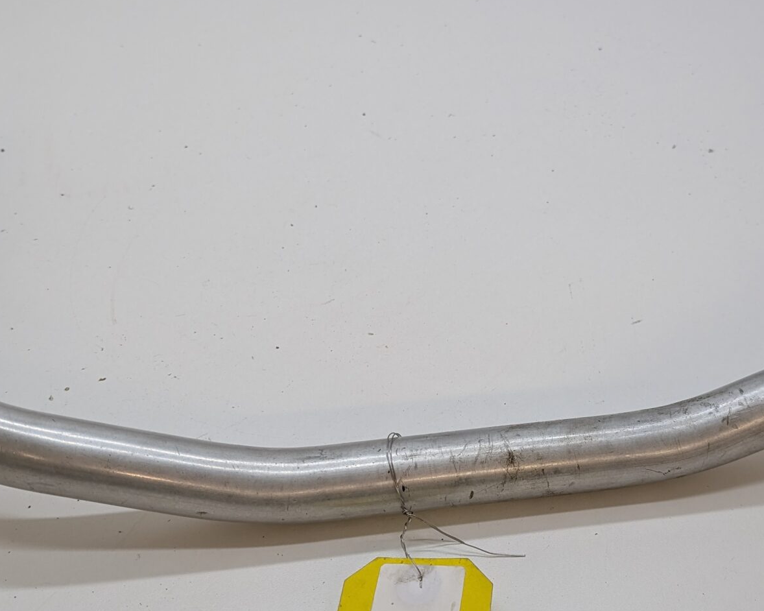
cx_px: 490
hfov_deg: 36.4
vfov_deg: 29.7
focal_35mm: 51
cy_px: 315
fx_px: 1153
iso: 91
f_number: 1.68
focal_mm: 6.9
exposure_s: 1/116
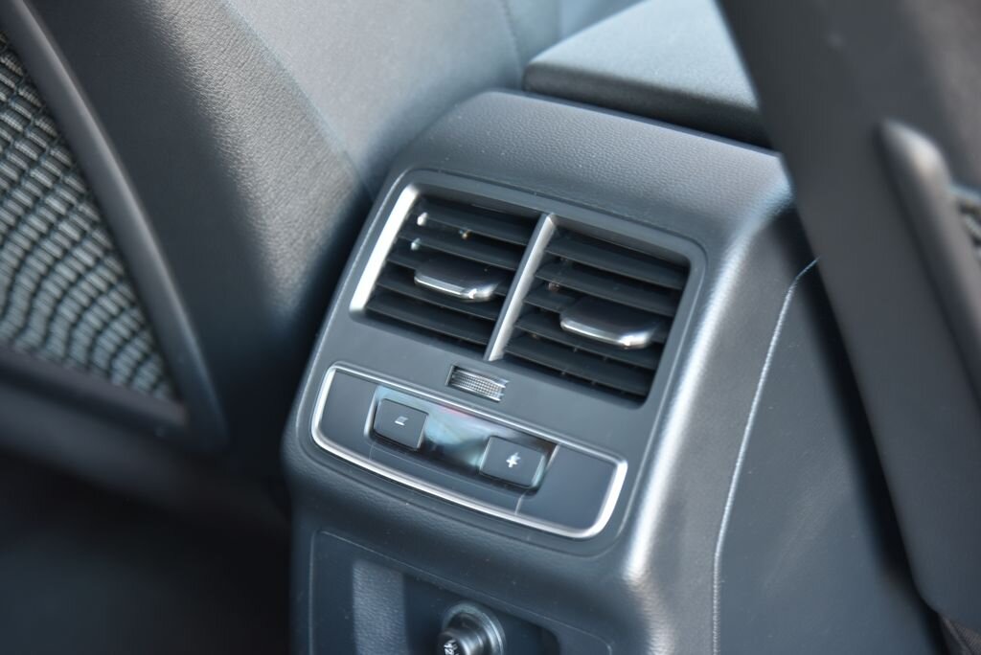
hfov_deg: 17.1
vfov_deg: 11.4
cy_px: 328
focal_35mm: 120
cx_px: 490
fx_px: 3272
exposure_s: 1/6
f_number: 4
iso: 500
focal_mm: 120
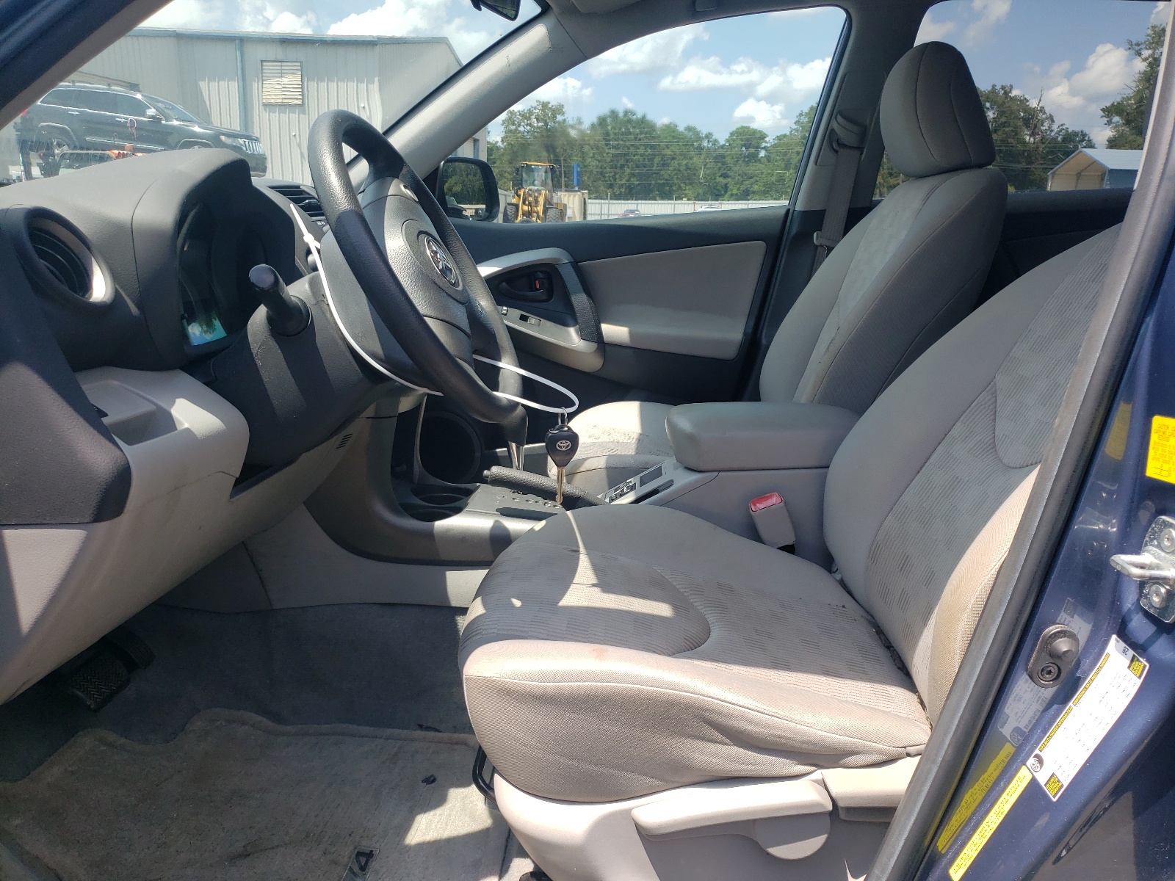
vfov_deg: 53.1
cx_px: 588
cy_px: 440
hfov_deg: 67.3
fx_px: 883
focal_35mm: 26
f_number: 1.5
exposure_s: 1/1000
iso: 50
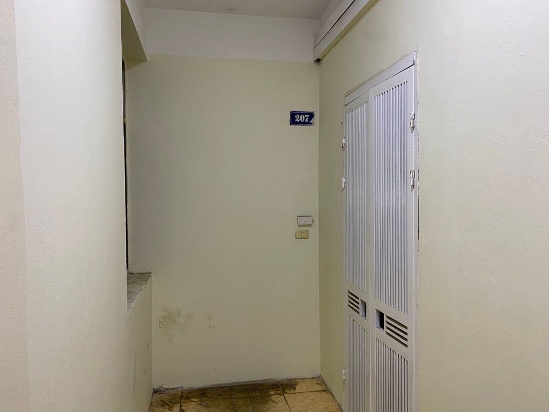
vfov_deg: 53.1
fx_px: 412
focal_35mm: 26
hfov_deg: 67.3
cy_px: 206
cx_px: 274
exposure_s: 1/50
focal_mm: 4.25
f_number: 1.8
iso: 80
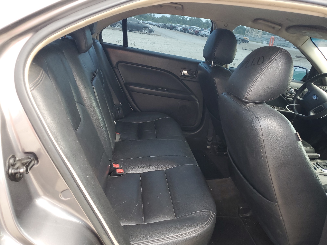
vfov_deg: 53.1
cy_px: 122
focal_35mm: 26
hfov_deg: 67.3
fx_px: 246
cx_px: 164
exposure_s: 1/120
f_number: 1.5
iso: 57
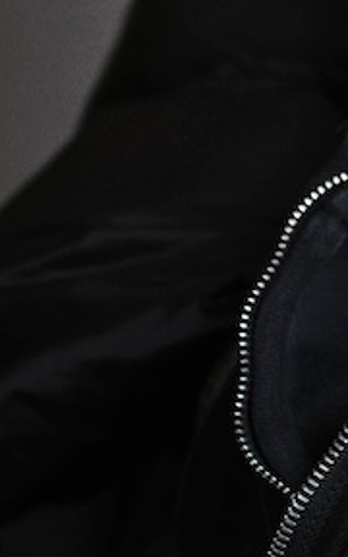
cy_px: -750
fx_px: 5281
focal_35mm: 348
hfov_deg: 3.7
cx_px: 1022
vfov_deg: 5.8
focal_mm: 80
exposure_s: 1/125
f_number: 4
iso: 200
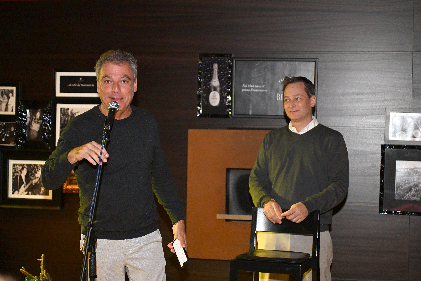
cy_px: 140
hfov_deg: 28.8
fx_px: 819
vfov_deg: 19.5
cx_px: 210
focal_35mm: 70
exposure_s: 1/60
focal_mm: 70
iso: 640
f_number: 2.8
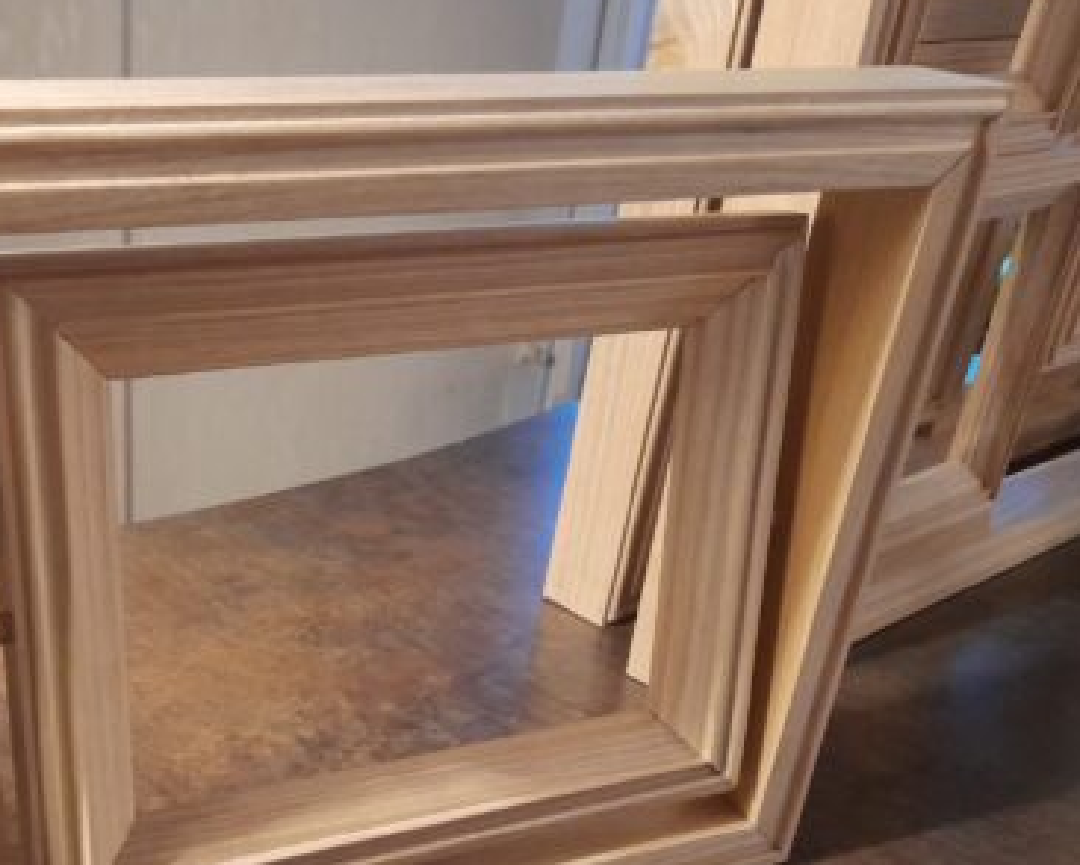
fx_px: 1279
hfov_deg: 43.9
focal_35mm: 40
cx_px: 236
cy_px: 585
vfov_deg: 36.9
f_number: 2
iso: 800
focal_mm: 4.6
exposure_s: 1/25
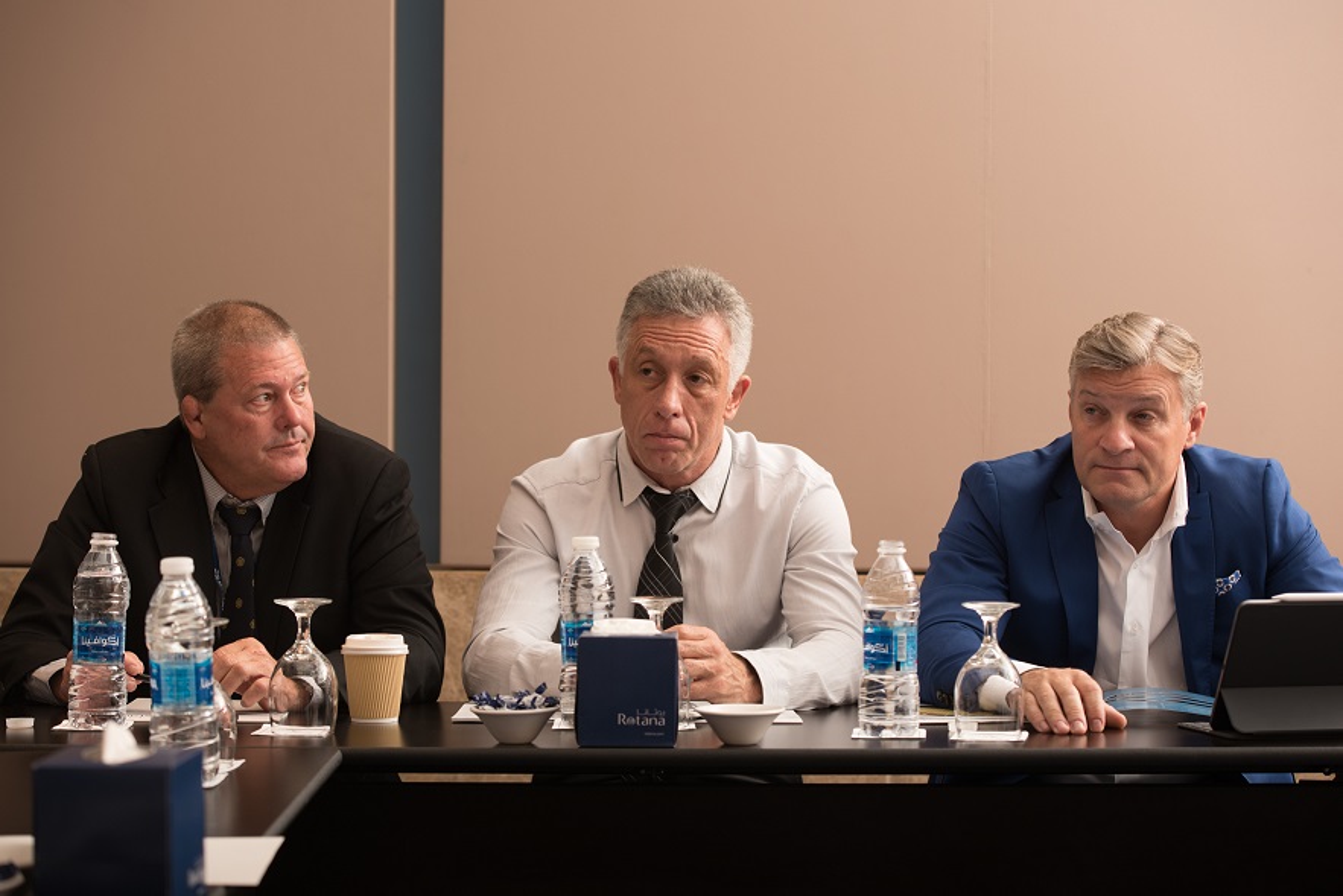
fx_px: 2612
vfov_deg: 19.5
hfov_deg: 28.8
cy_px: 448
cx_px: 672
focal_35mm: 70
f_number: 5
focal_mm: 70
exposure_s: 1/200
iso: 100
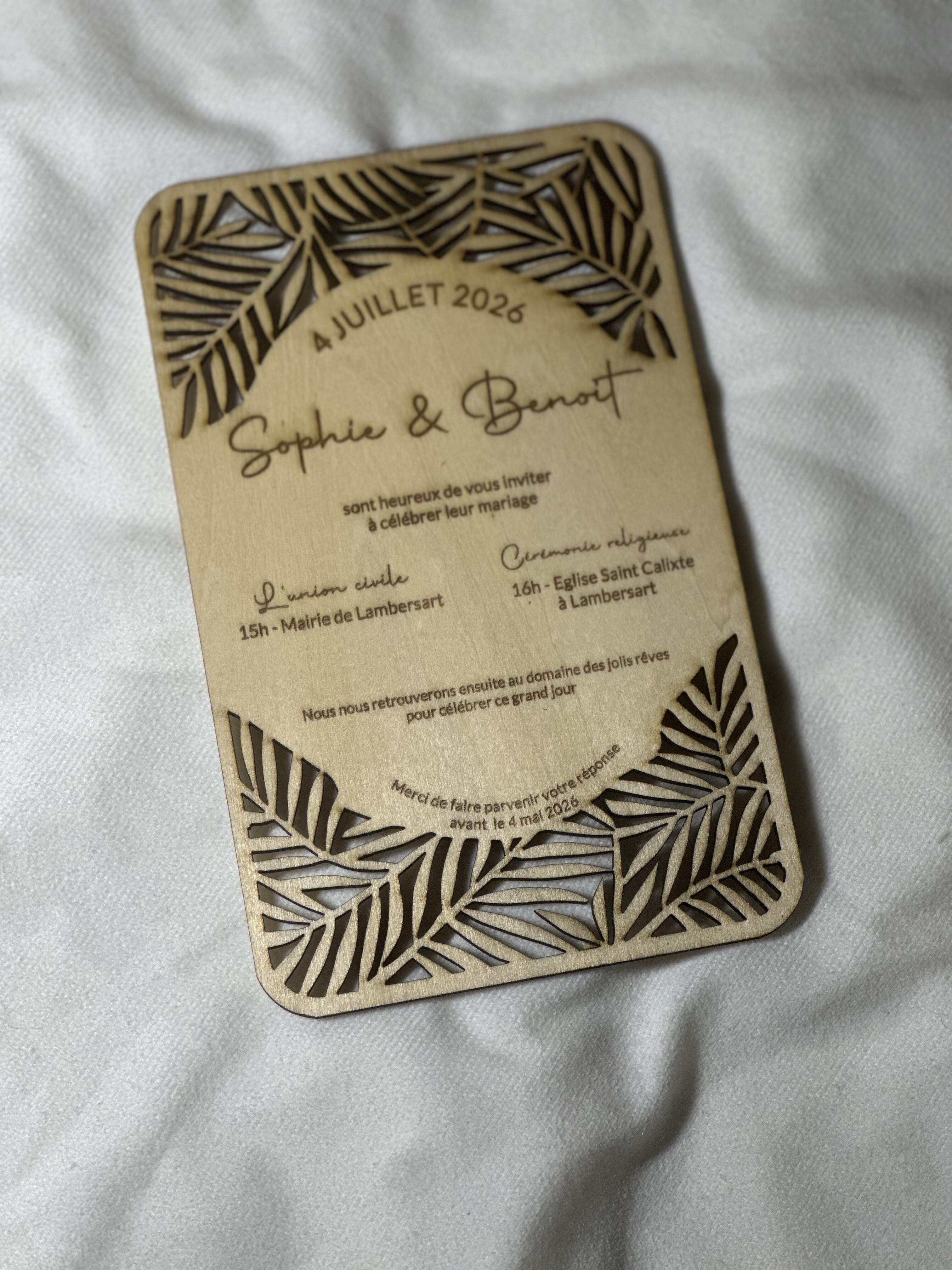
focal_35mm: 77
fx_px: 2824
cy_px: 635
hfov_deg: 19.1
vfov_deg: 25.3
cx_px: 476
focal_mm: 9
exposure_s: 1/121
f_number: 2.8
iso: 160
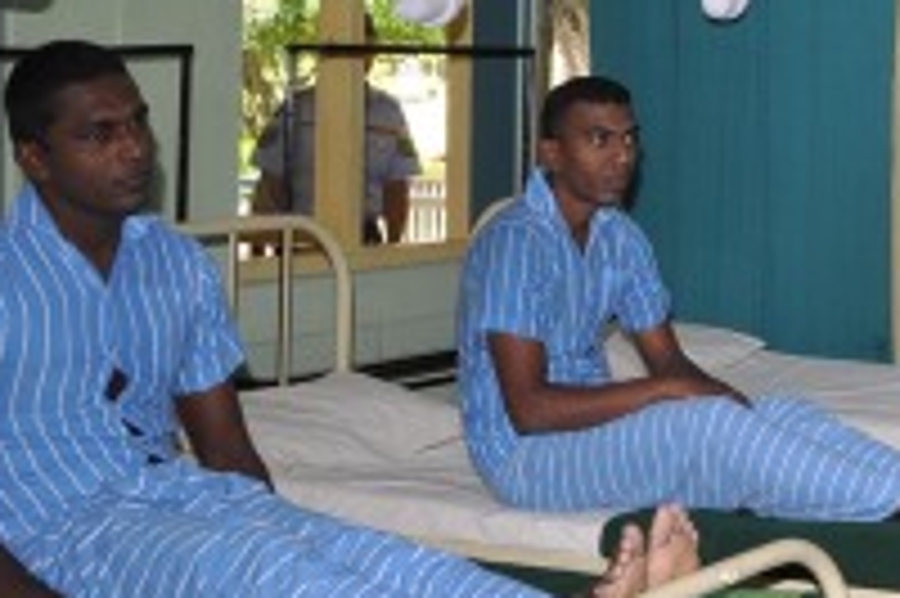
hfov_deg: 22.1
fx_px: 2023
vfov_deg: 16.6
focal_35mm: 81
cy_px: 85
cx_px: 1220
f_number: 7.1
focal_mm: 18
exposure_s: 1/100
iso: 500
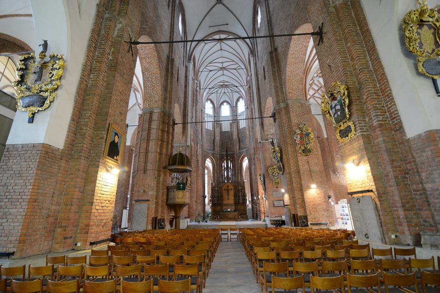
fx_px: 196
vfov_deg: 73.7
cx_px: 220
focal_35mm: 16
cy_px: 146
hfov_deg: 96.7
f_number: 2.8
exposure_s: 1/15
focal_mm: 16
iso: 1250
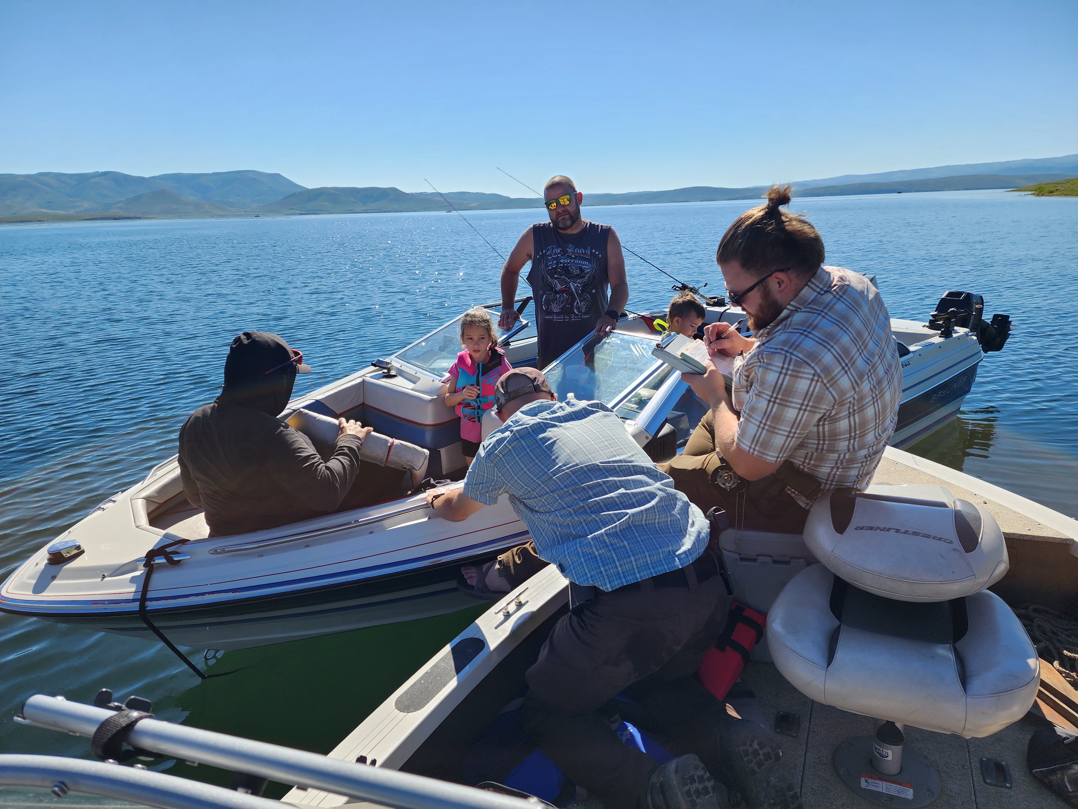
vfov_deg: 58.9
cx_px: 539
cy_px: 404
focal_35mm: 23
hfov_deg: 73.9
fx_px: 716
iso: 12
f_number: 1.8
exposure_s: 1/1019
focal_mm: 6.4
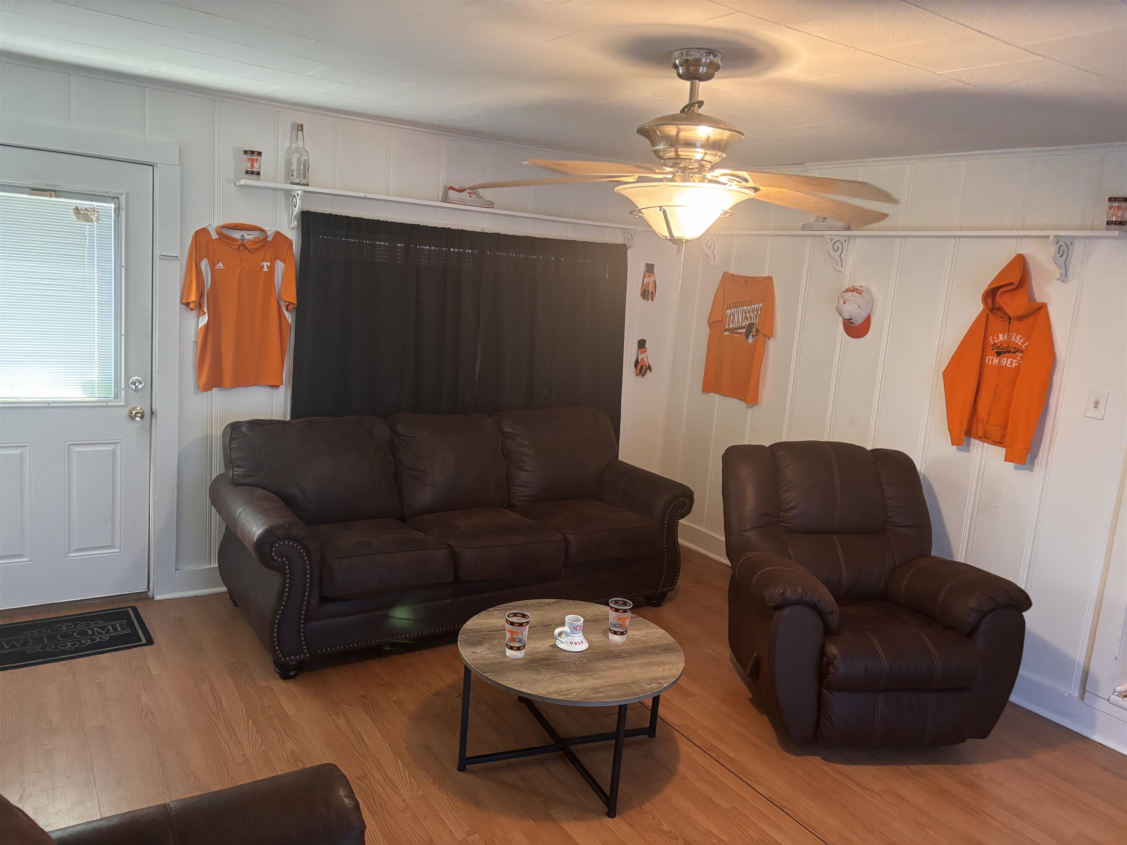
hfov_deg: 67.3
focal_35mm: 26
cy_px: 422
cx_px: 564
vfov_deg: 53.1
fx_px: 846
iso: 400
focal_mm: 5.96
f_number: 1.6
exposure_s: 1/40
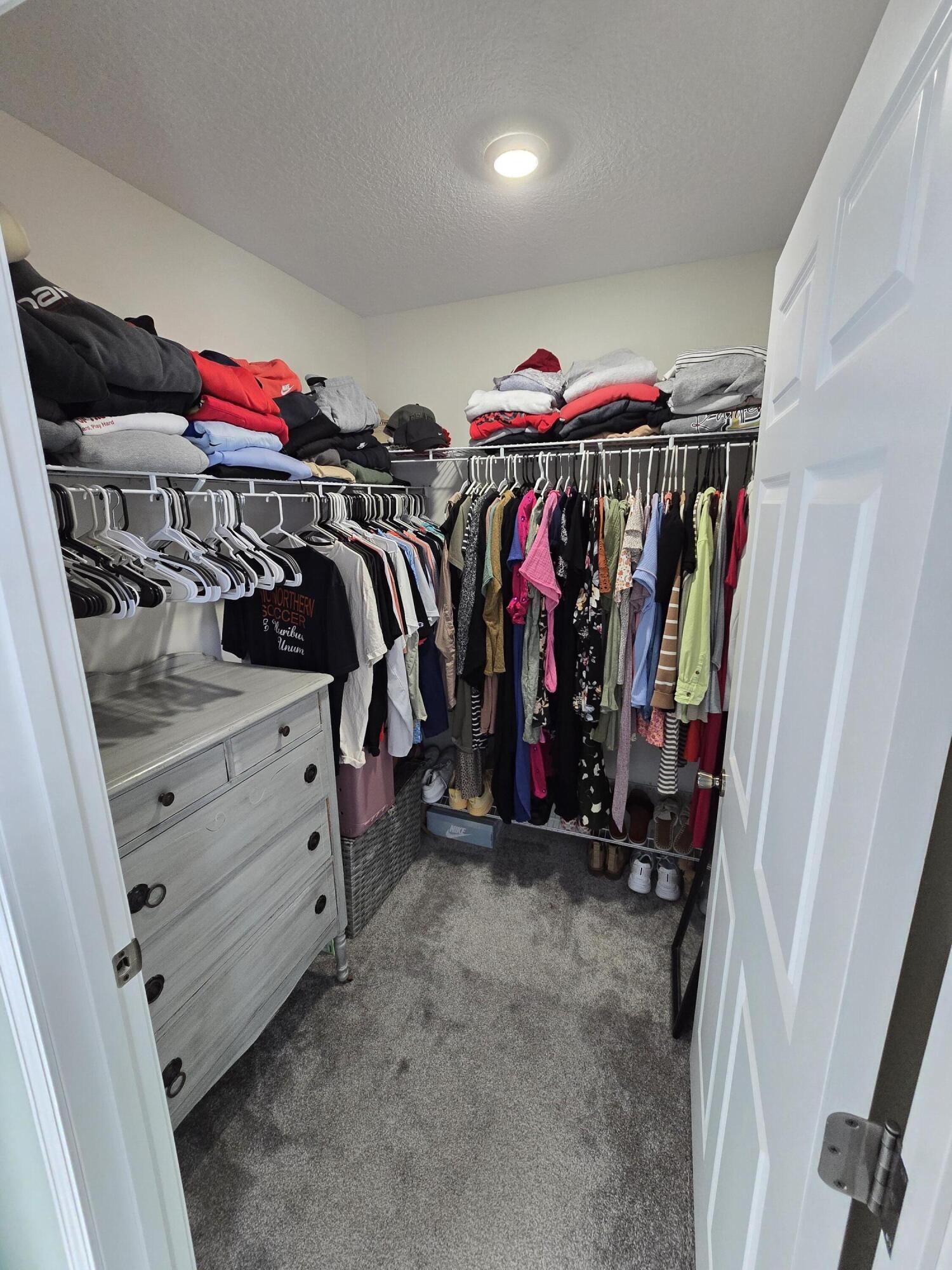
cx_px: 476
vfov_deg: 106.2
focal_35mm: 13
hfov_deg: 89.9
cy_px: 635
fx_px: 477
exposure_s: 1/60
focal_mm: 2.2
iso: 320
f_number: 2.2
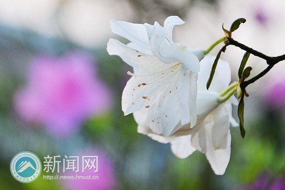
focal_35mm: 158
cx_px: 142
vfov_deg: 8.7
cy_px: 95
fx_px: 1247
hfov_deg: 13.0
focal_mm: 105
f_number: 5.6
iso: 800
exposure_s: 1/125
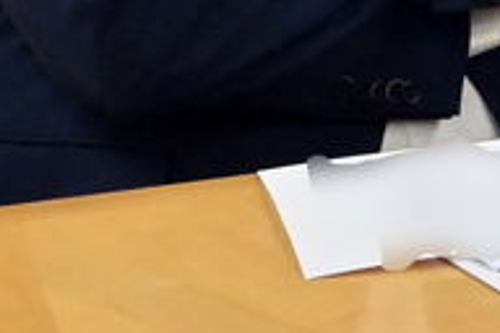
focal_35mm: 292
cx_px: 1354
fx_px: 4055
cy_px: -295
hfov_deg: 6.6
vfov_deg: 4.6
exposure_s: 1/320
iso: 5000
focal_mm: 40
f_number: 10
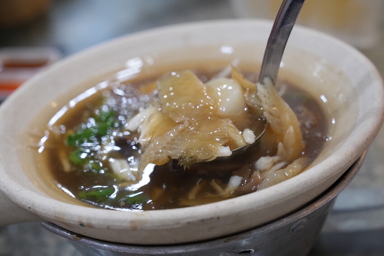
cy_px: 128
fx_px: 746
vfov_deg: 19.4
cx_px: 192
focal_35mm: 70
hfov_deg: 28.9
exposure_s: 1/80
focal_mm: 70
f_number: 5.6
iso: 3200
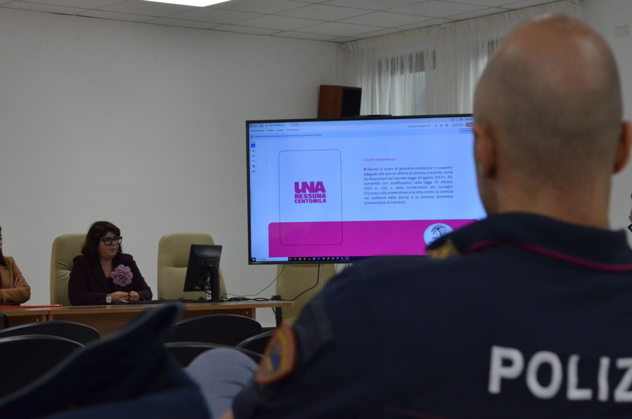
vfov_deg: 14.8
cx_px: 310
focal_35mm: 92
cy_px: 180
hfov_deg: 22.2
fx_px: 1612
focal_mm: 48
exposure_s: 1/320
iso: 1600
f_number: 6.3
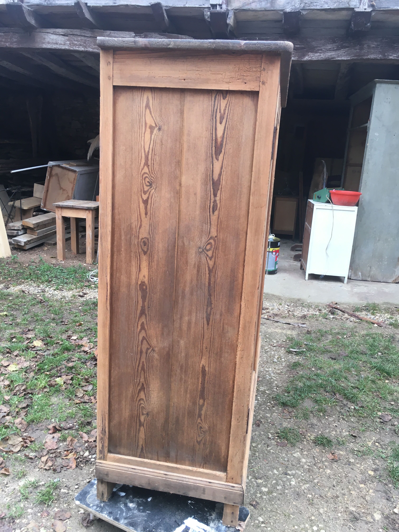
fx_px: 446
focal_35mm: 29
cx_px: 200
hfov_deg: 48.2
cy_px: 266
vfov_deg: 61.7
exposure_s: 1/33
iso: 25
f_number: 2.2
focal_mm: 4.15
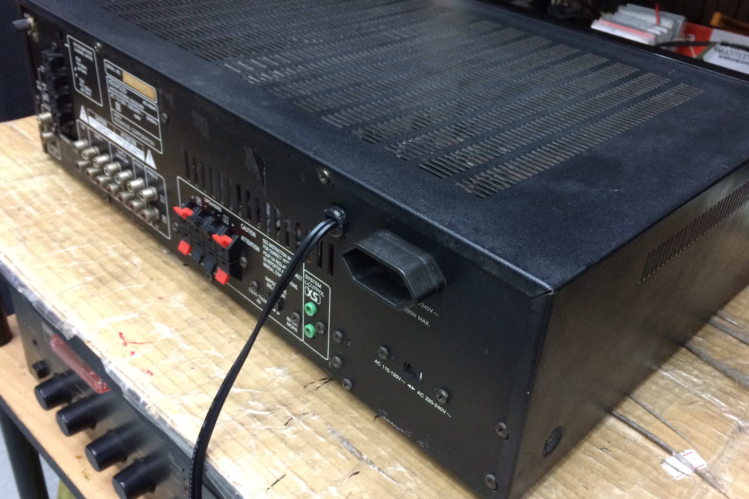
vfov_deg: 38.8
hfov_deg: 55.7
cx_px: 420
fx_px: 707
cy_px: 222
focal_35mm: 34
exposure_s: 1/33
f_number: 2.2
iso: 250
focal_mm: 4.15
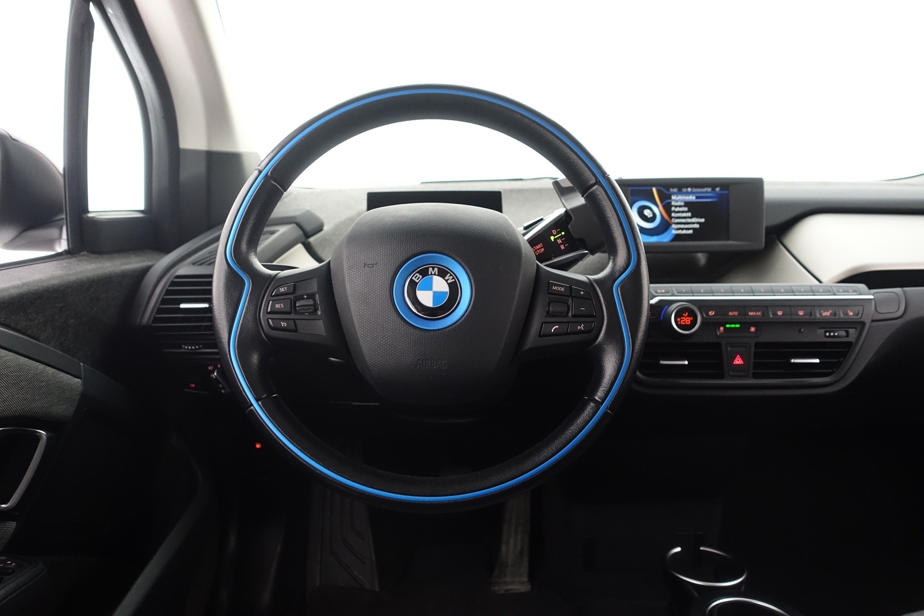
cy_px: 308
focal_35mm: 24
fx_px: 616
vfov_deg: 53.1
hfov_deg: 73.7
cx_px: 462
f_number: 2.5
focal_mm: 8.8
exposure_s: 1/30
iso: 1000
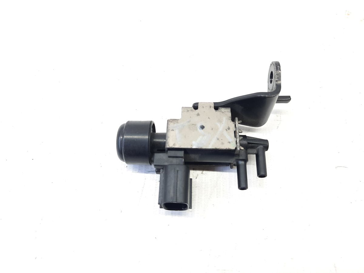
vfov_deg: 54.9
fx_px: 263
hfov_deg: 69.4
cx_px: 182
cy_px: 136
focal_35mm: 25
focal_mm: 4.6
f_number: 2
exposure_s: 1/50
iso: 160
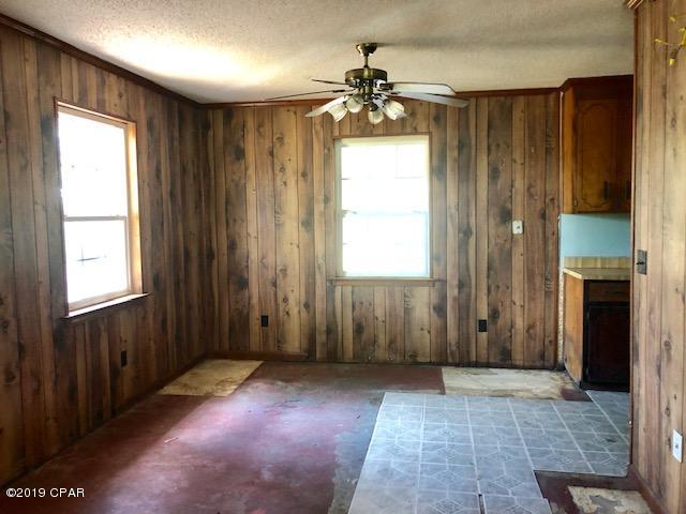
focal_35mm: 28
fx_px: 555
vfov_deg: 49.7
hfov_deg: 63.4
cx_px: 343
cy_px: 257
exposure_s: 1/15
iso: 50
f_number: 1.8
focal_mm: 3.99
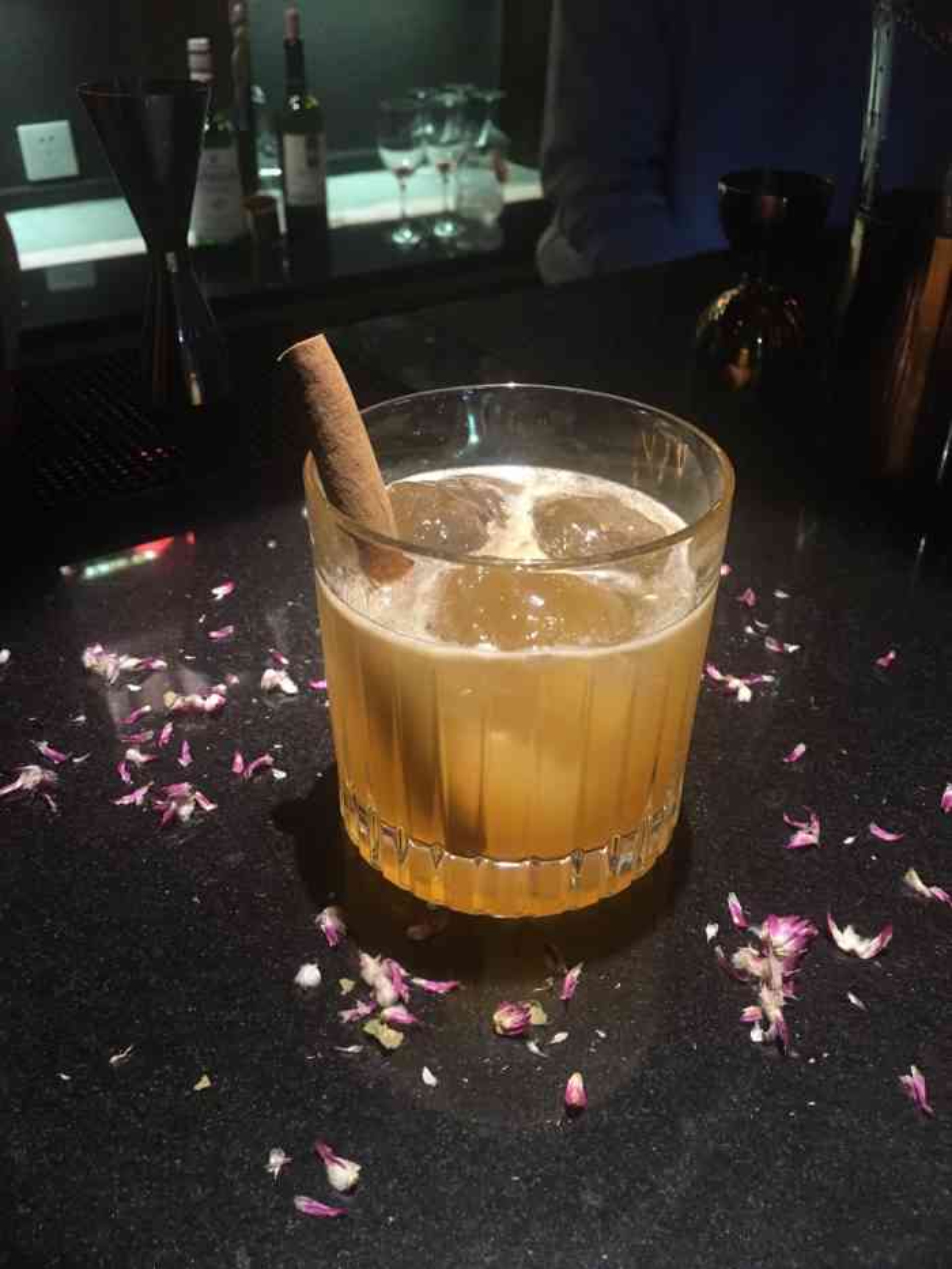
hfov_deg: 48.2
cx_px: 476
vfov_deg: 61.7
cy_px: 634
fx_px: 1063
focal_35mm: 29
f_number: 2.2
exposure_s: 1/33
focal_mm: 4.15
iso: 250
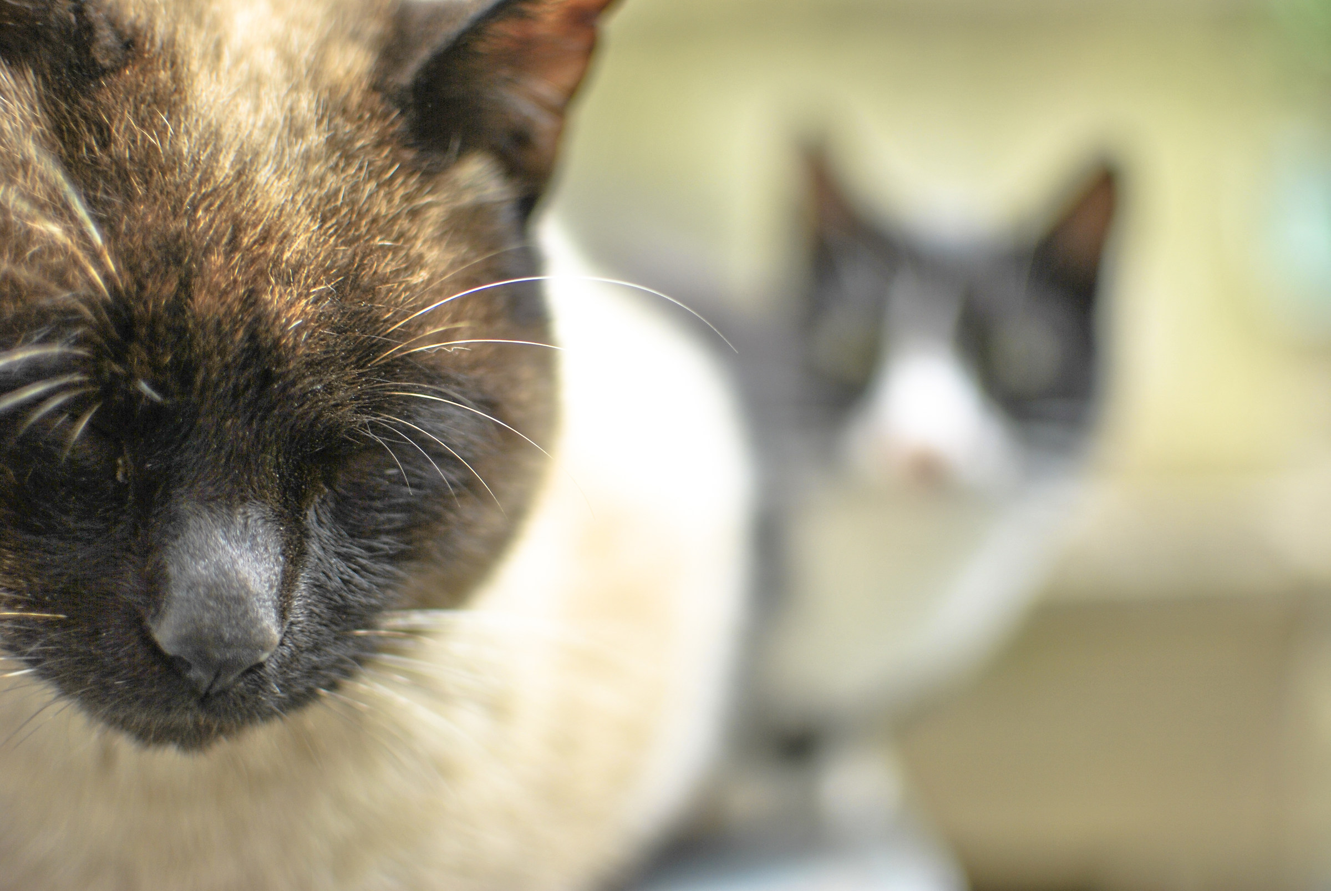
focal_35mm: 52
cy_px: 446
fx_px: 1943
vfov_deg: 25.8
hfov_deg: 37.8
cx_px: 666
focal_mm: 35
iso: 100
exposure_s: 1/80
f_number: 1.8
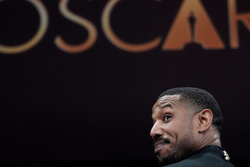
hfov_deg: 30.9
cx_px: 150
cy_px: 111
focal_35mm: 65
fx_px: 451
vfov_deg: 20.8
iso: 2500
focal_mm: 40
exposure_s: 1/400
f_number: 2
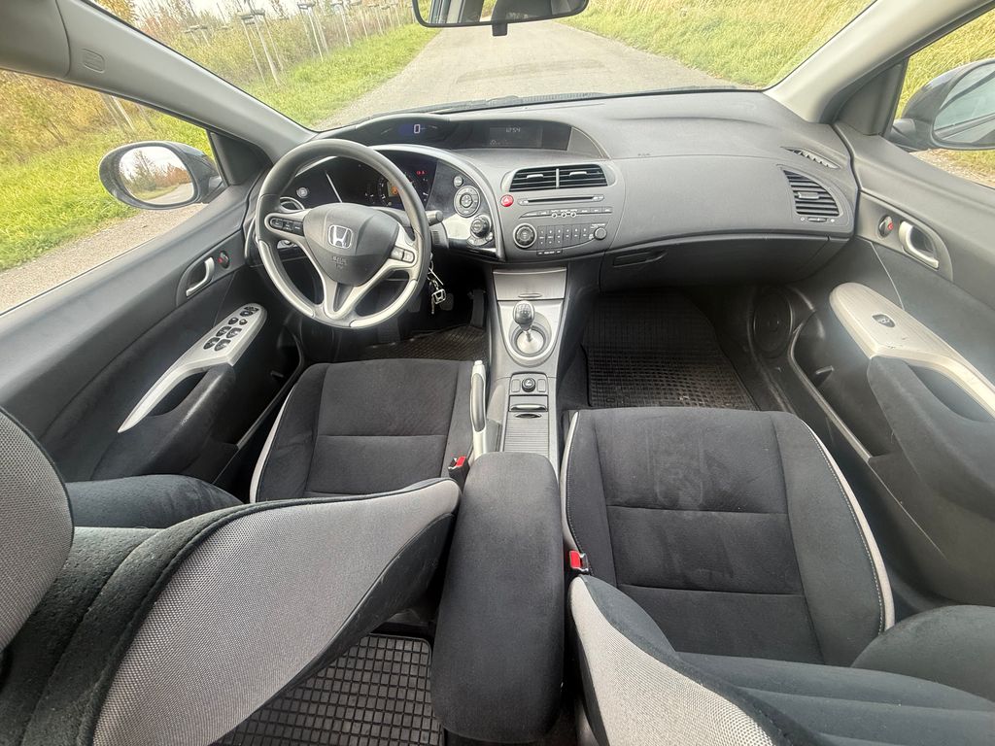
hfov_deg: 102.1
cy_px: 373
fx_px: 402
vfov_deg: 85.7
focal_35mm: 14
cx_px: 498
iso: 125
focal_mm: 2.22
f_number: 2.2
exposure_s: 1/99
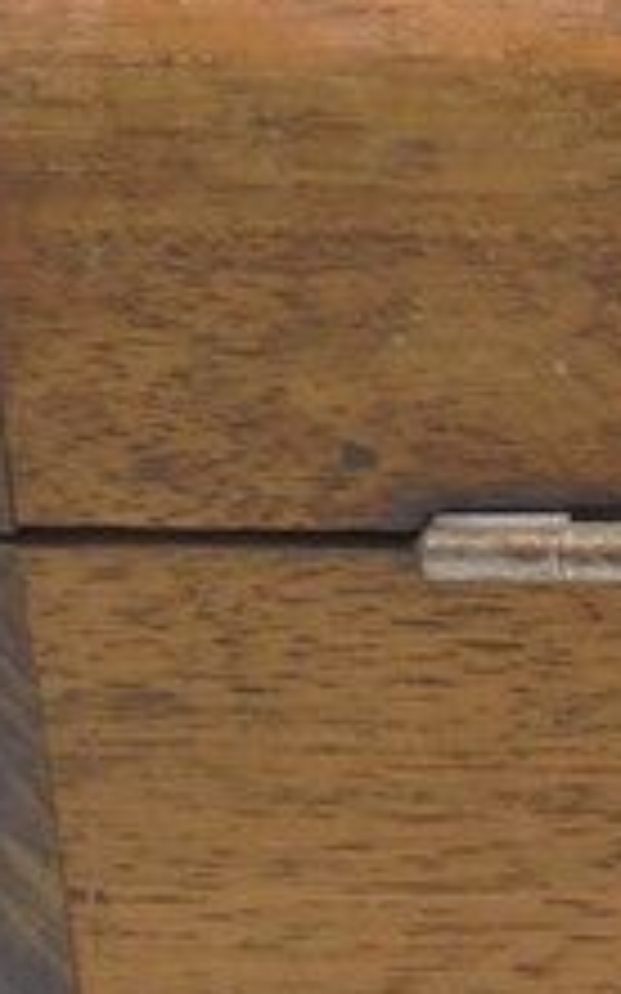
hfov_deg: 7.4
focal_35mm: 164
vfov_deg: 12.8
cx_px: 1552
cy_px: 479
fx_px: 4444
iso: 100
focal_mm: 6.9
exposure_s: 1/30
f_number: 4.2
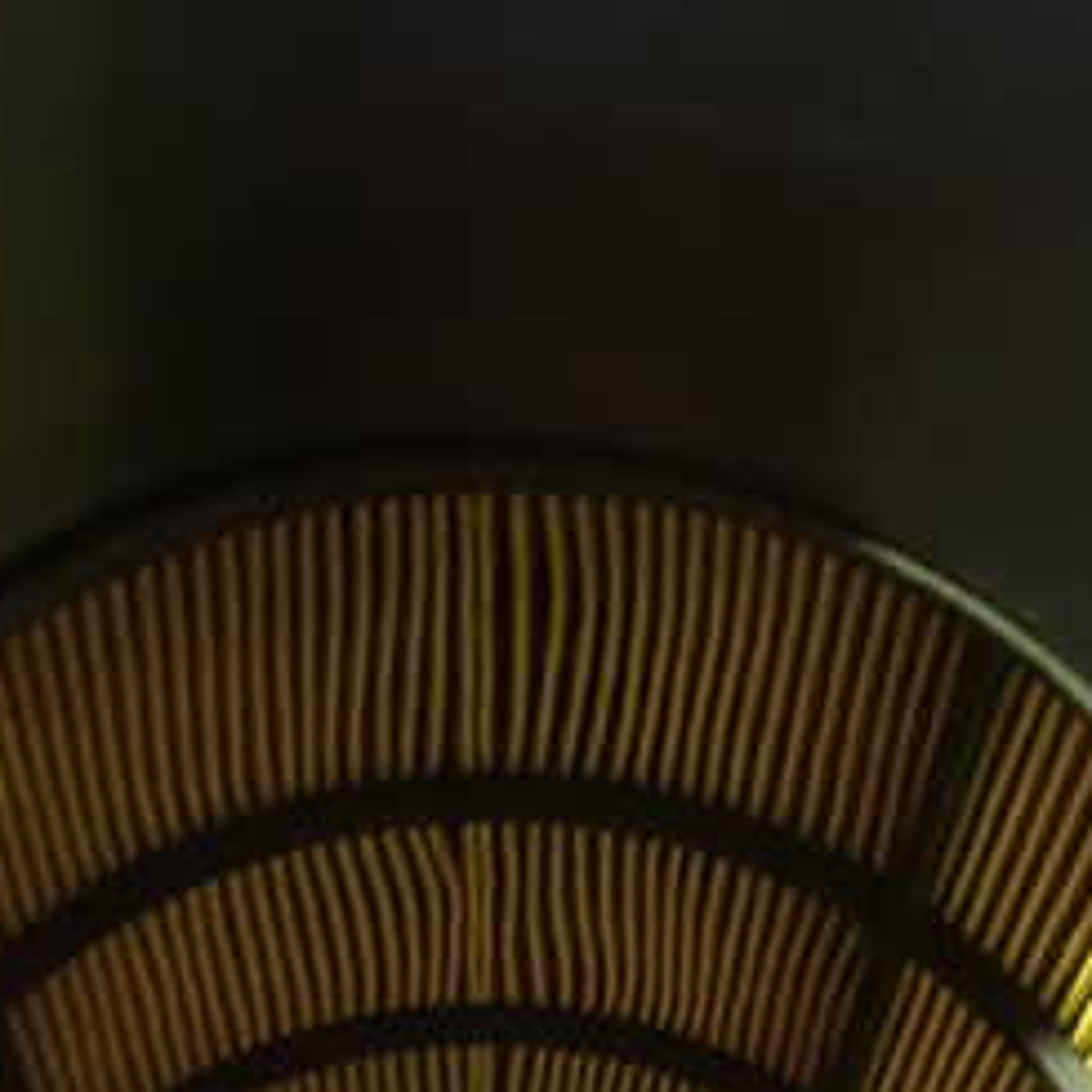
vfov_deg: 26.1
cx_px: 557
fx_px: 2320
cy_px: 856
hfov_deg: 26.5
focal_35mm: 65
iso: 1600
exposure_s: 1/10
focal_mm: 5.4
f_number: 2.3
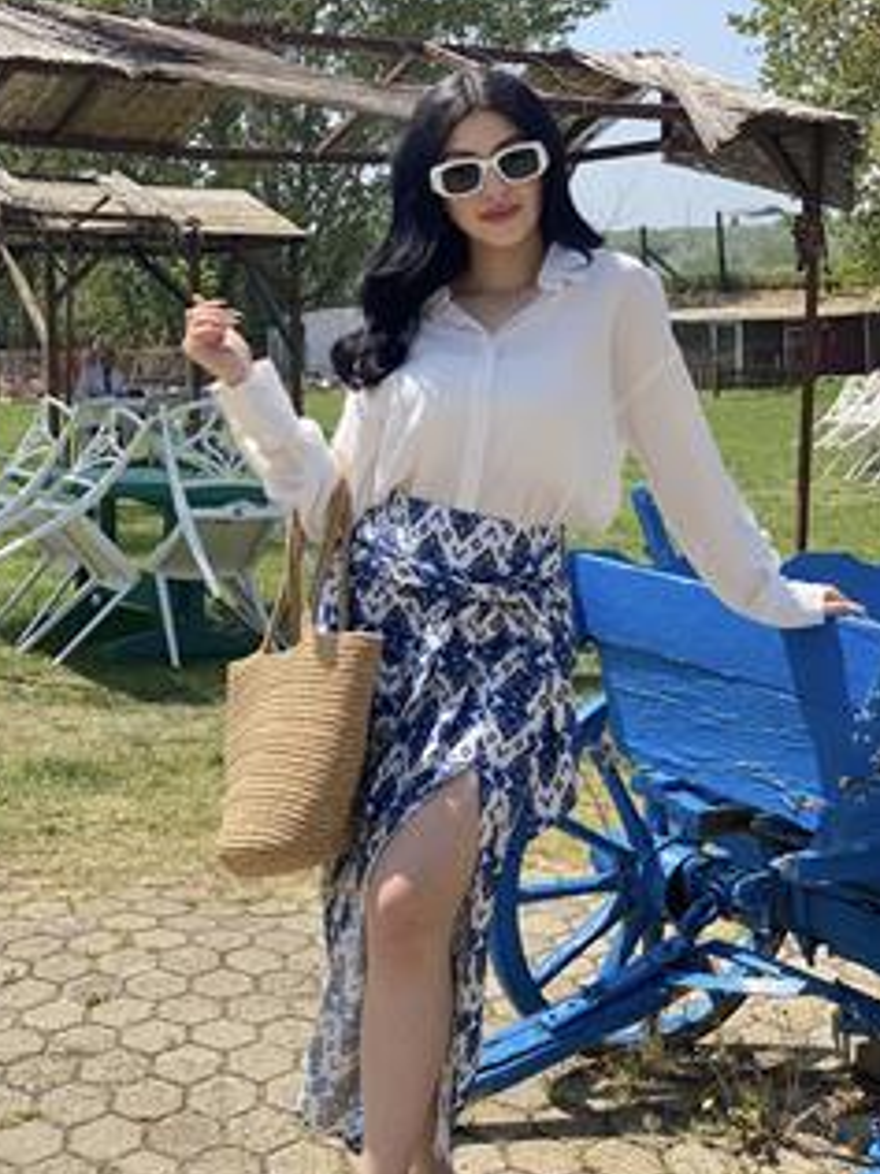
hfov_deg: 21.6
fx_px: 2305
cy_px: 652
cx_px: 464
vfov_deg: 28.5
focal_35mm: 68
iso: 20
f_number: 2
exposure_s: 1/1065
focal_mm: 6
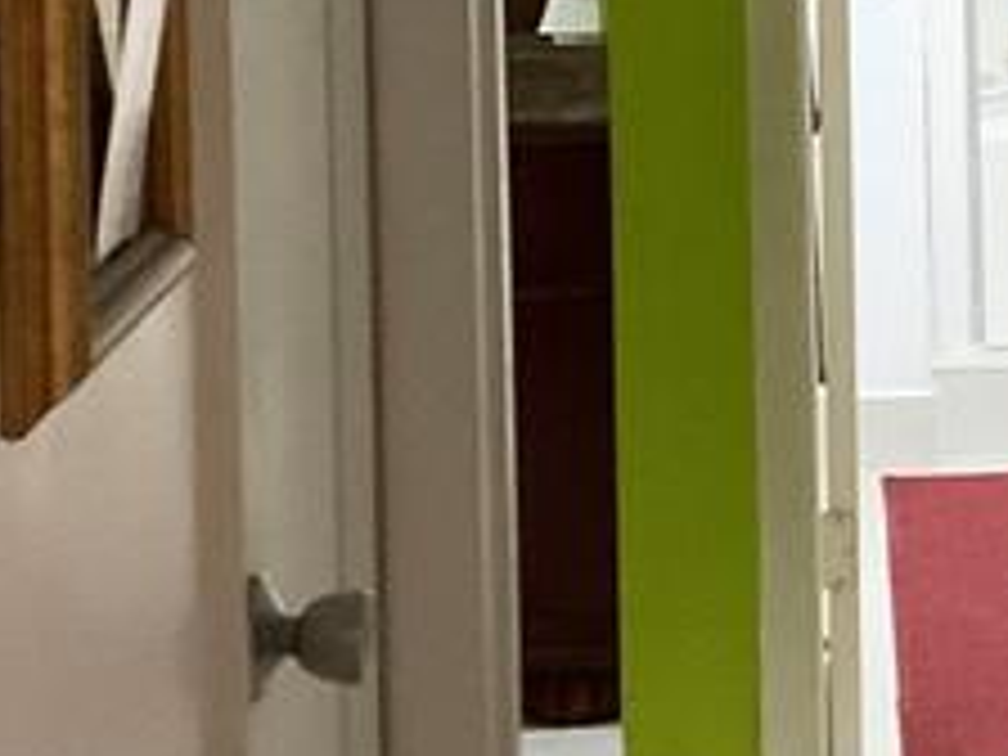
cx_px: 1148
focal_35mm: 142
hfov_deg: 13.6
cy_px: -270
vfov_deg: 10.2
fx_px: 4135
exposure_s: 1/60
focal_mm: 3.3
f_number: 2.4
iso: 400
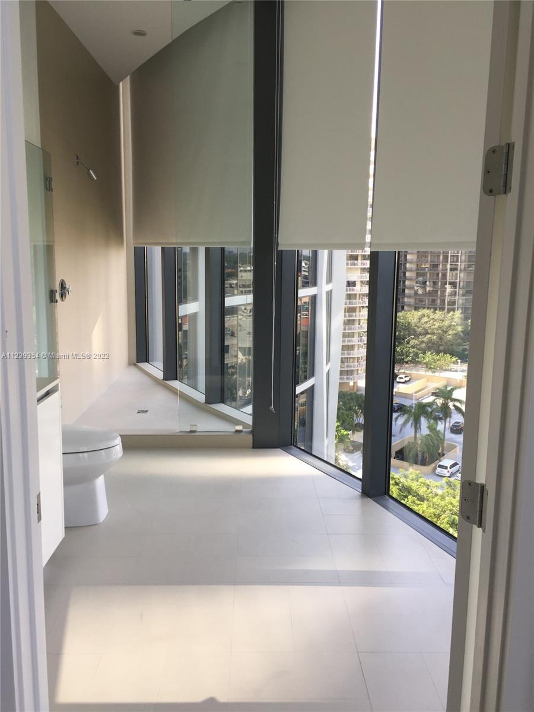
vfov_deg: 61.7
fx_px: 596
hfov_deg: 48.2
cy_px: 356
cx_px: 267
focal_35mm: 29
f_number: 2.2
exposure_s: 1/120
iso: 32
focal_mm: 4.15
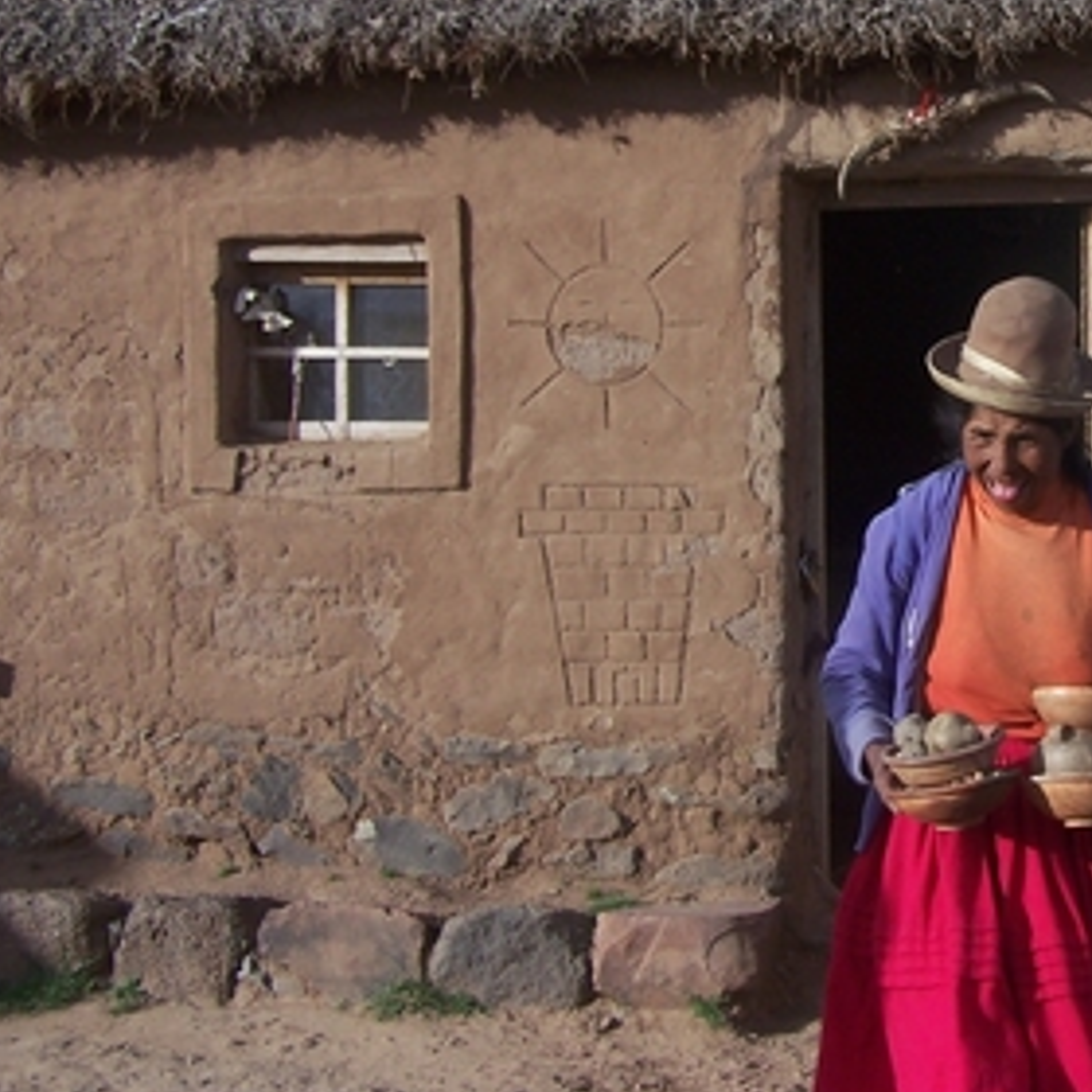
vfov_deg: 23.8
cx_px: 1092
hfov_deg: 23.0
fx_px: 2570
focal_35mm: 72
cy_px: 304
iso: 80
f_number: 4
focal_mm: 6.3
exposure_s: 1/800
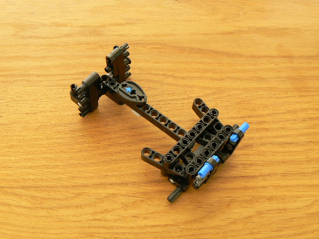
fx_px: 332
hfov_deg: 51.4
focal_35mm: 36
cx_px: 160
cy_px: 120
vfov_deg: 39.7
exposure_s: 2
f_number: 5
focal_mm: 6
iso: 100
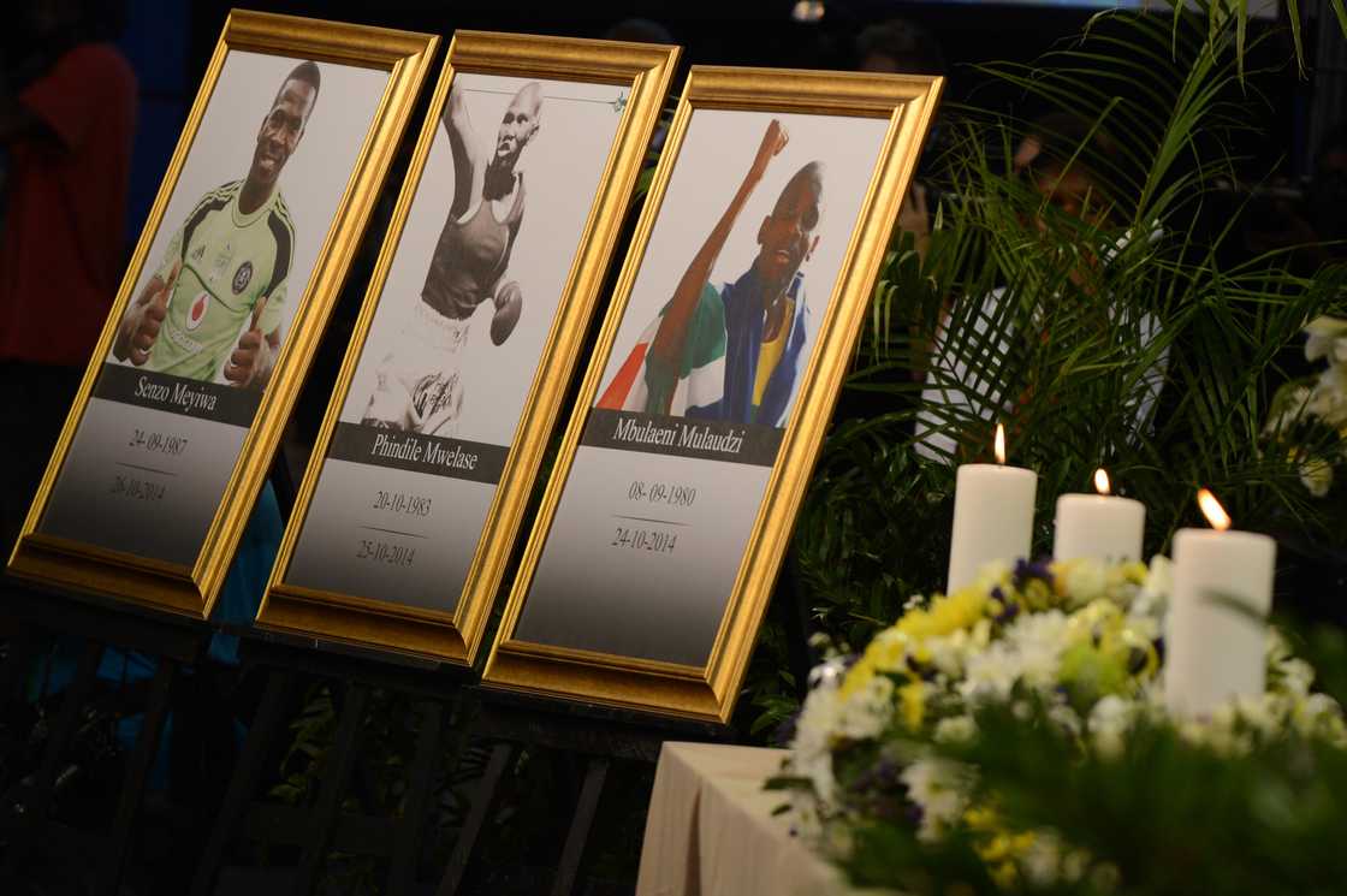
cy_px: 448
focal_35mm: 200
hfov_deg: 10.3
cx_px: 674
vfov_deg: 6.9
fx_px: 7478
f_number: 4
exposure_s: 1/250
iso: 800
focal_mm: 200
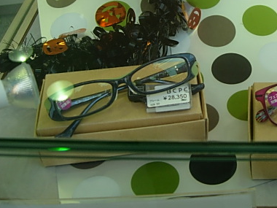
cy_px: 57
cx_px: 230
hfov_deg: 29.4
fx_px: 512
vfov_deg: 22.8
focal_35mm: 64
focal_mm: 7.8
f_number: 2.8
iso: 64
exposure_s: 1/53.8
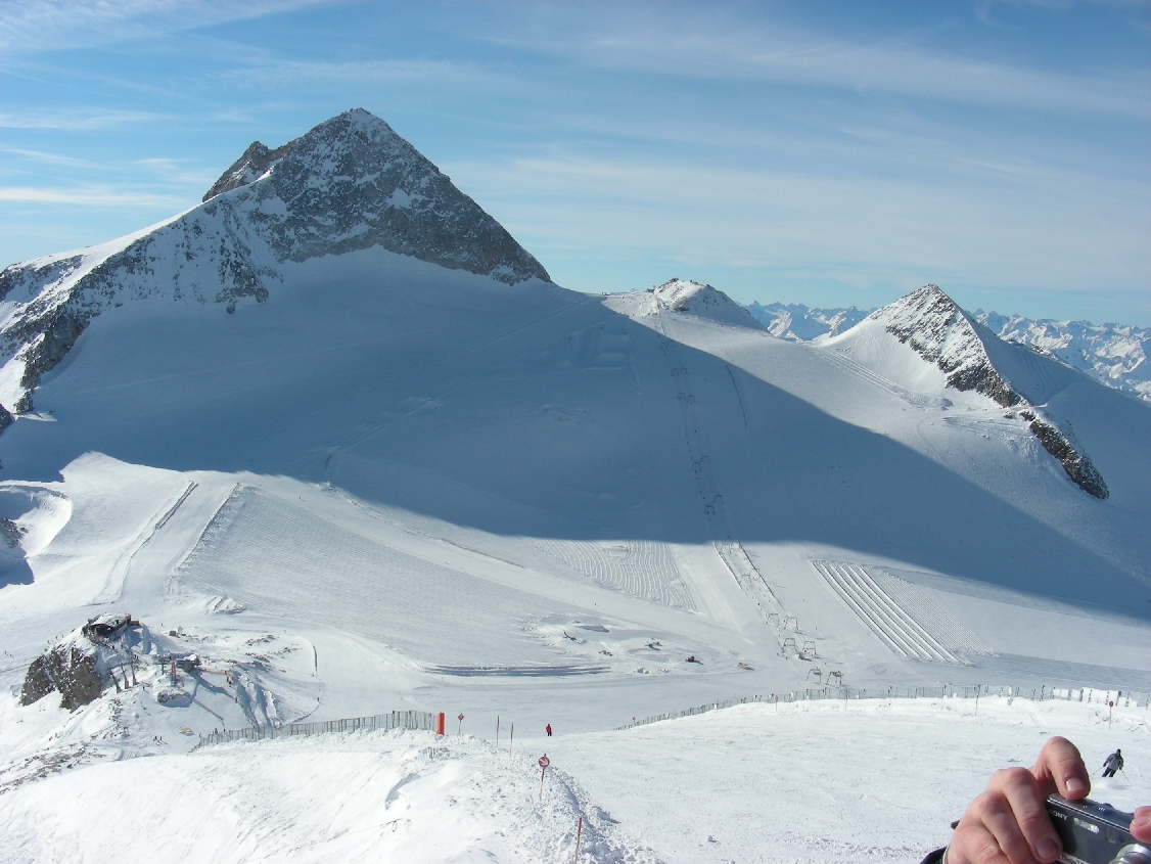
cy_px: 432
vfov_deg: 37.7
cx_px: 576
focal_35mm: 38
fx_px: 1264
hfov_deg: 49.0
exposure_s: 1/532
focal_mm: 6.3
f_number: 5.6
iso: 50
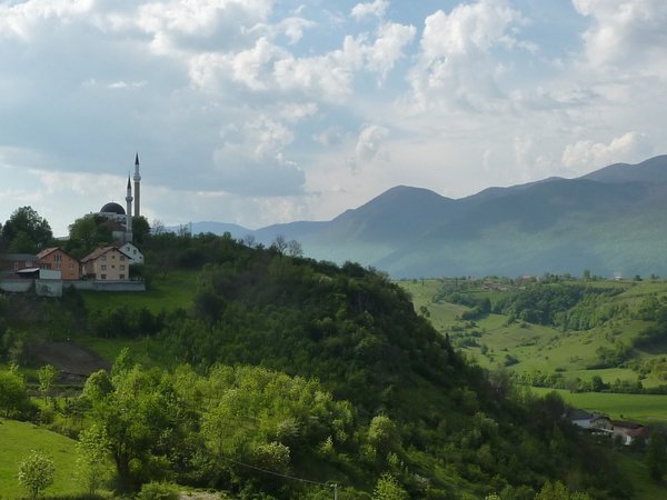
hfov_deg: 37.5
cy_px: 250
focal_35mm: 51
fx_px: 983
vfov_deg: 28.6
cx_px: 334
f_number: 5.6
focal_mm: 4.7
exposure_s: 1/500
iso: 125
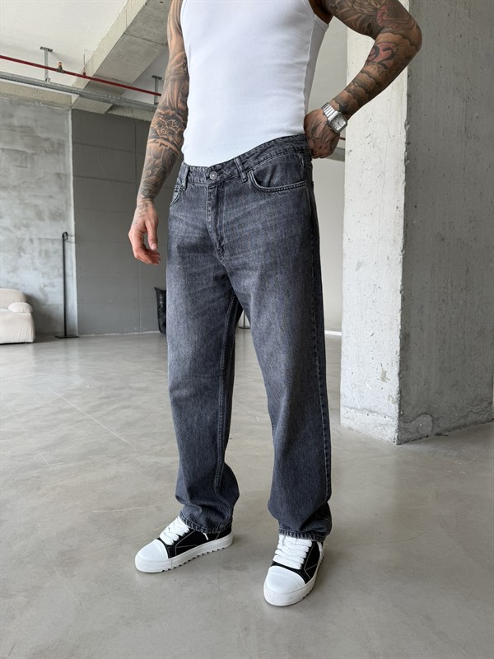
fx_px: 457
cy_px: 330
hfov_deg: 56.8
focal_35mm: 24
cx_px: 247
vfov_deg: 71.6
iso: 64
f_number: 1.78
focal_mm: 6.76
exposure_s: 1/130
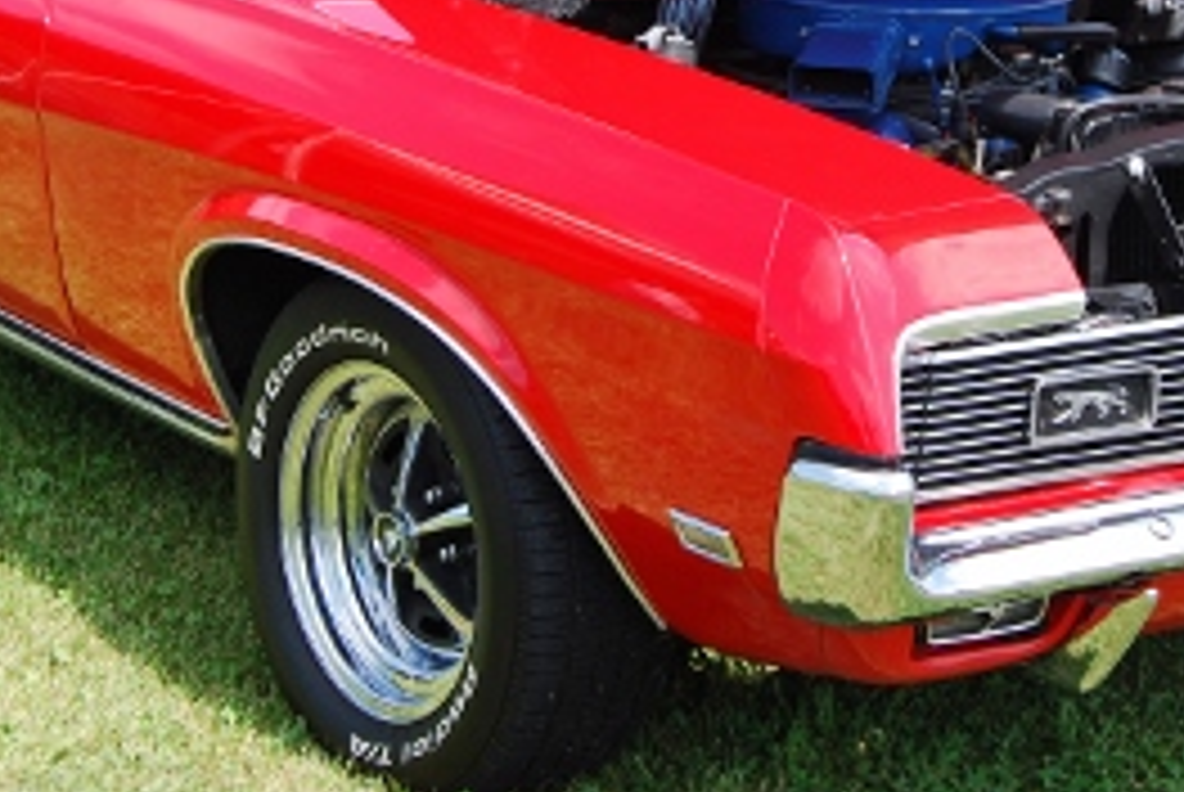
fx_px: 3128
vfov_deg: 14.2
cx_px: 734
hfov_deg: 21.4
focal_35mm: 95
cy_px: -4
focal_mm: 26
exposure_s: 1/160
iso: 100
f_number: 6.3
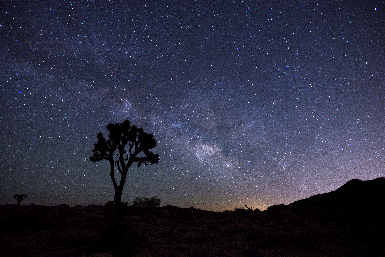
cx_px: 192
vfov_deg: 62.0
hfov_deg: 84.0
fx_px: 214
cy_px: 128
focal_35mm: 20
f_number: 2.8
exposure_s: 25
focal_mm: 20
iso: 1600
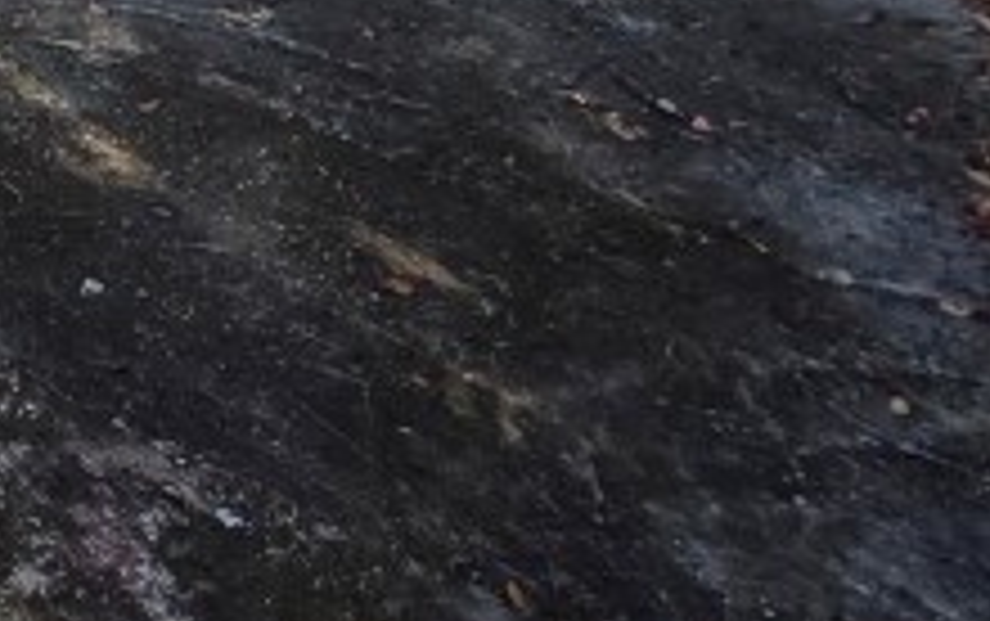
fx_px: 1729
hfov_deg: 22.8
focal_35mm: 64
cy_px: -752
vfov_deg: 15.0
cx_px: -657
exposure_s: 1/468
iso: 40
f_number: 1.9
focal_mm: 2.2
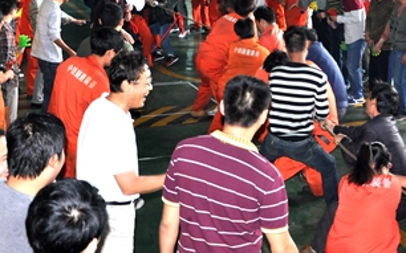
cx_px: 300
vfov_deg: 17.3
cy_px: 74
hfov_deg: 27.2
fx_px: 830
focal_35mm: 75
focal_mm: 25
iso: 800
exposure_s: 1/60
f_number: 4
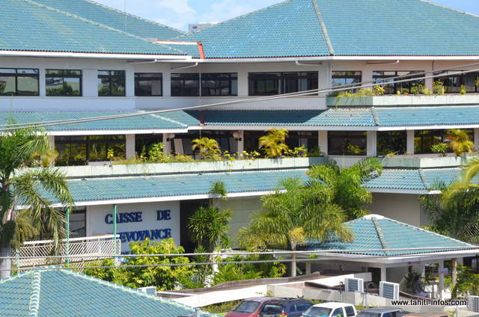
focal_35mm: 158
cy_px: 158
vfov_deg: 8.7
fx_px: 2091
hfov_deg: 13.1
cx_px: 240
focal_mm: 105
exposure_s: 1/1000
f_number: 18
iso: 2000
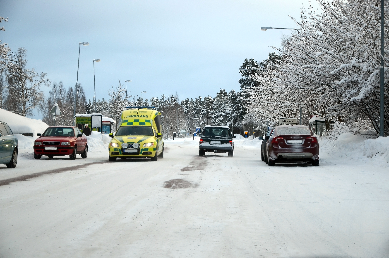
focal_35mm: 84
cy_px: 129
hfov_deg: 24.2
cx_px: 194
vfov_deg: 16.2
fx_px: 906
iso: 200
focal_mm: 56
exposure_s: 1/320
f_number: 5.3
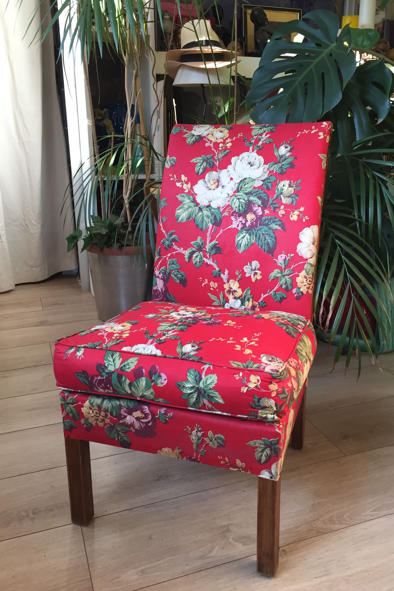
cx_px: 208
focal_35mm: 31
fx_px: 509
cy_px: 298
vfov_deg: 60.3
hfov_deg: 42.3
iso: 32
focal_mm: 4.15
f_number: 2.2
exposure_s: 1/33
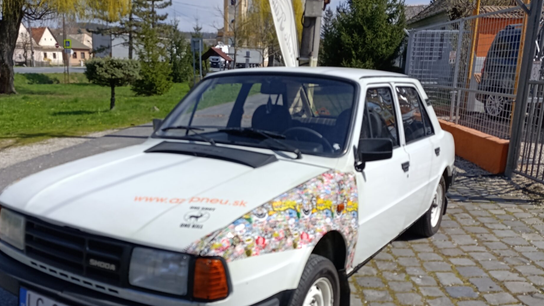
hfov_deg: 56.6
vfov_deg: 33.4
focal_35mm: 35
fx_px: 505
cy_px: 202
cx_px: 249
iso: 50
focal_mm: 6.14
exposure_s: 1/1041
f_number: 1.6
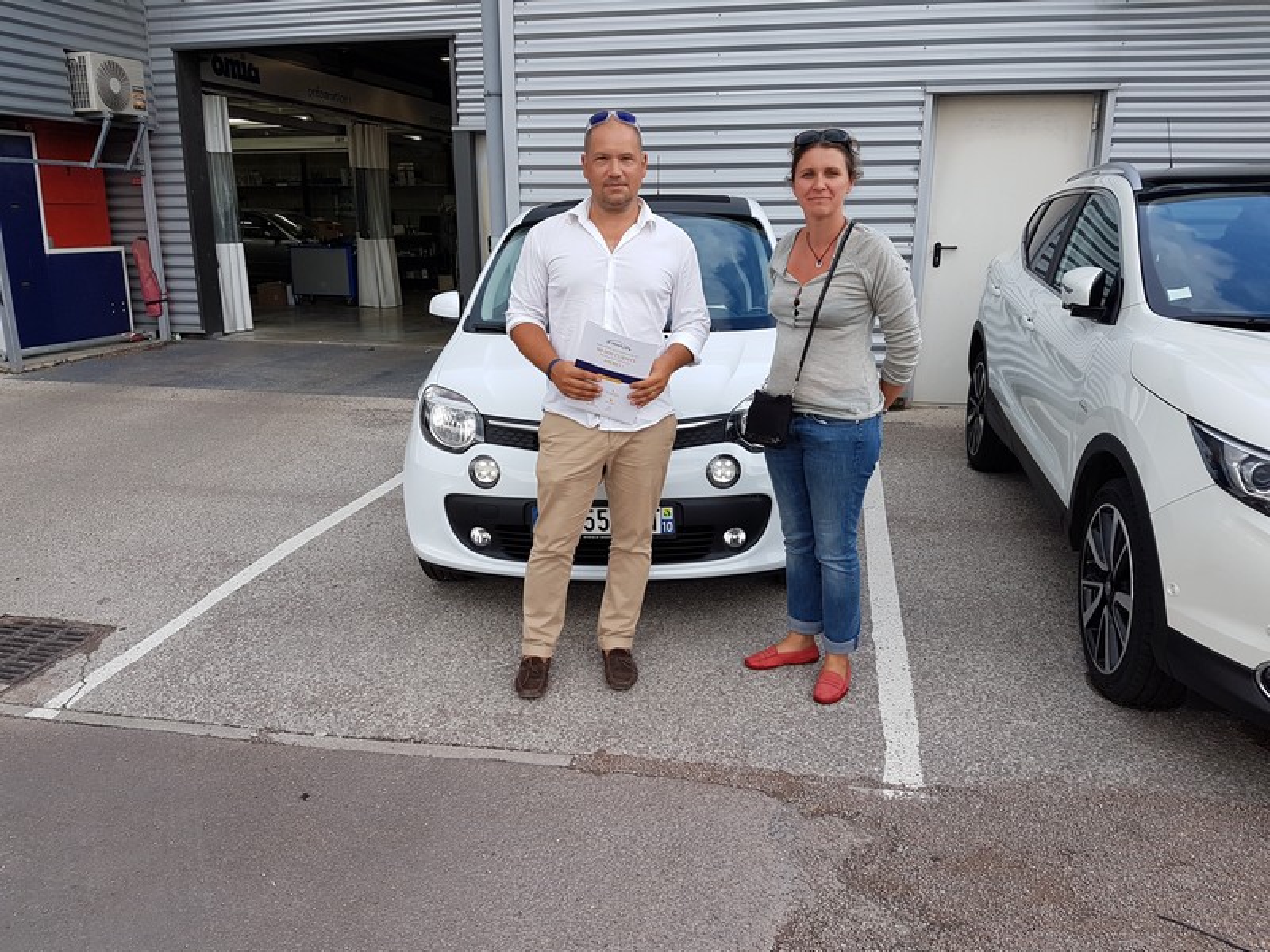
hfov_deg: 67.3
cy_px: 476
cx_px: 635
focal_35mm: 26
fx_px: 954
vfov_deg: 53.1
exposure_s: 1/417
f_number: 1.7
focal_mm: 4.2
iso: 40
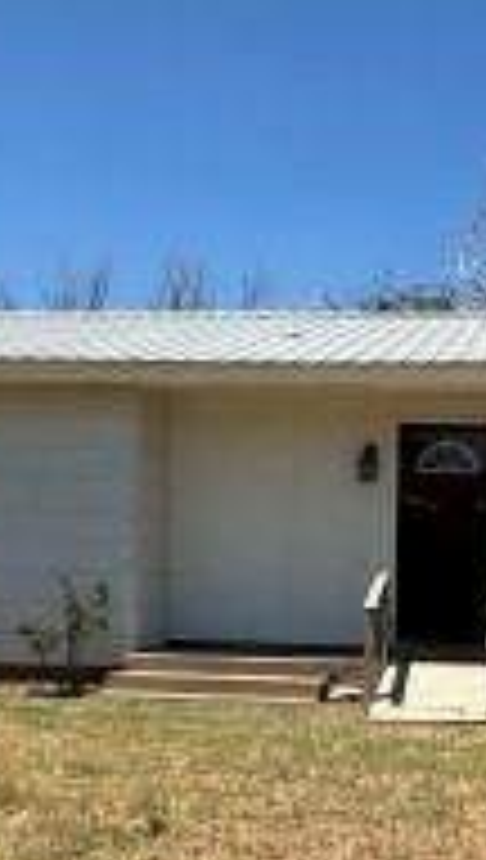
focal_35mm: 51
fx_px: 1164
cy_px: 630
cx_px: 436
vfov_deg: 39.6
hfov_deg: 23.0
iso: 40
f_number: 2.2
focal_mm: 2.22
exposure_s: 1/2020
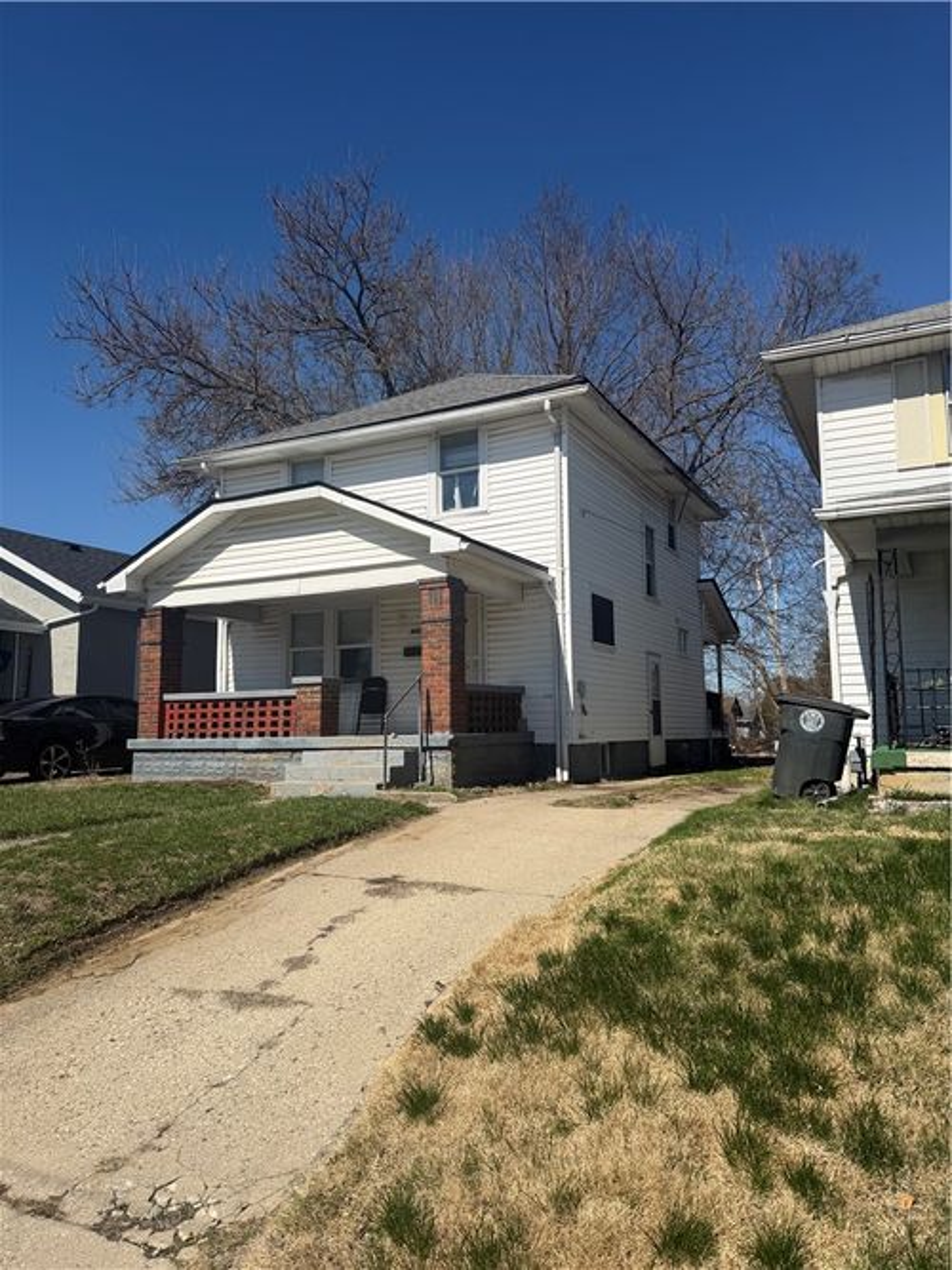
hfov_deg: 56.8
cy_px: 635
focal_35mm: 24
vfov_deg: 71.6
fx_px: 880
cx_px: 476
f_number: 1.78
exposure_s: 1/8130
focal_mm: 6.76
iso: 80
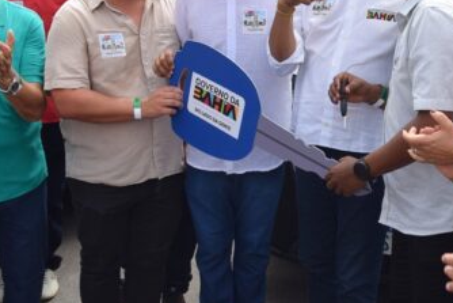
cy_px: 111
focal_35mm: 60
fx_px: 755
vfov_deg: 22.6
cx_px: 347
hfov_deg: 32.7
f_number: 8
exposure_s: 1/250
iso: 200
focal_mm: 18
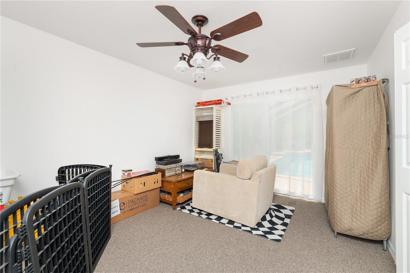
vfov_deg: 77.3
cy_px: 136
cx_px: 205
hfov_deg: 100.4
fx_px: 171
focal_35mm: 15
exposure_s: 1/125
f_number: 7.1
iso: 200
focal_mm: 15
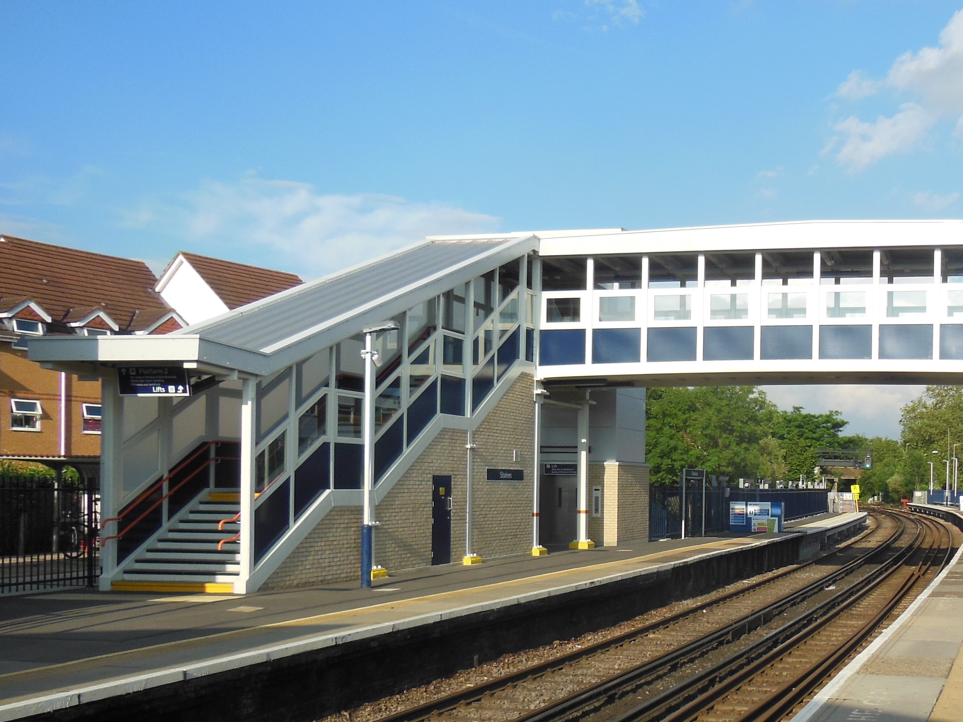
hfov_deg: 43.7
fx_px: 1141
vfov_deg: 34.8
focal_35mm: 41
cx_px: 768
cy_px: 483
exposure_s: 1/800
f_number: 3.5
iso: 125
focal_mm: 4.5
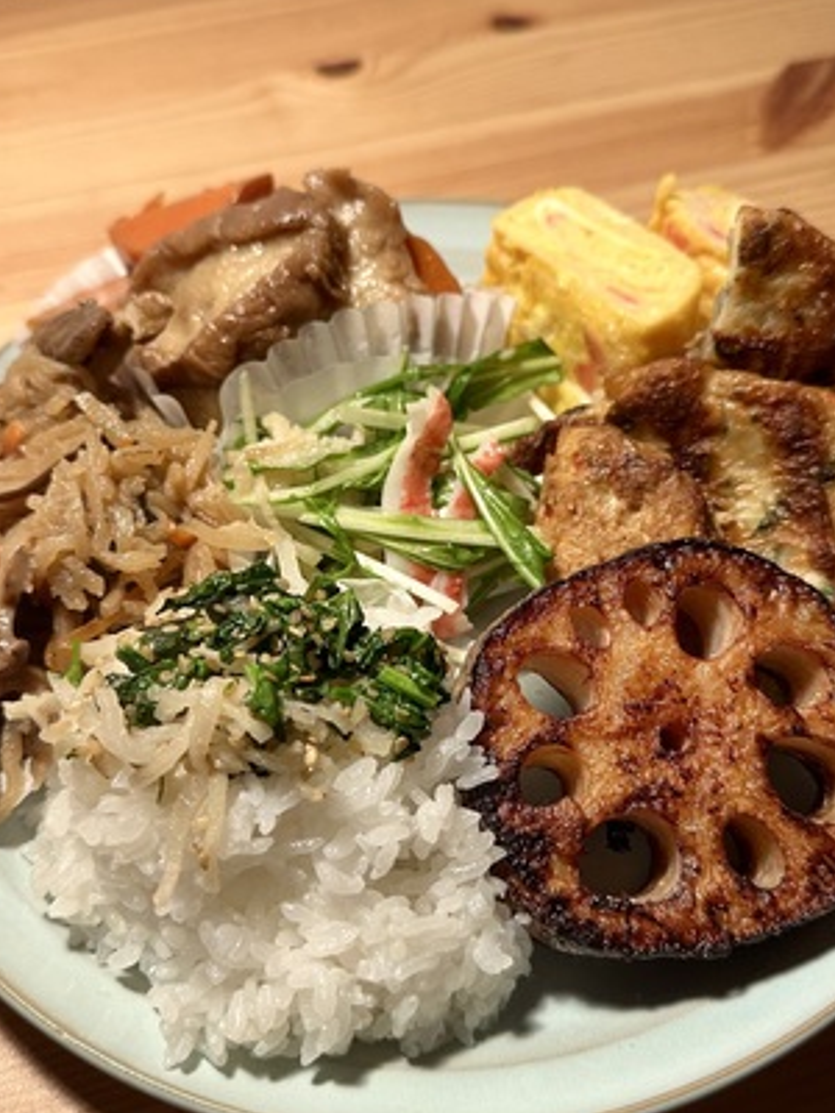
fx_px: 1158
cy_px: 531
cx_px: 404
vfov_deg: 51.3
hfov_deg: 39.7
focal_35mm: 36
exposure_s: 1/100
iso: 200
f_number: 1.78
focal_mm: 6.86
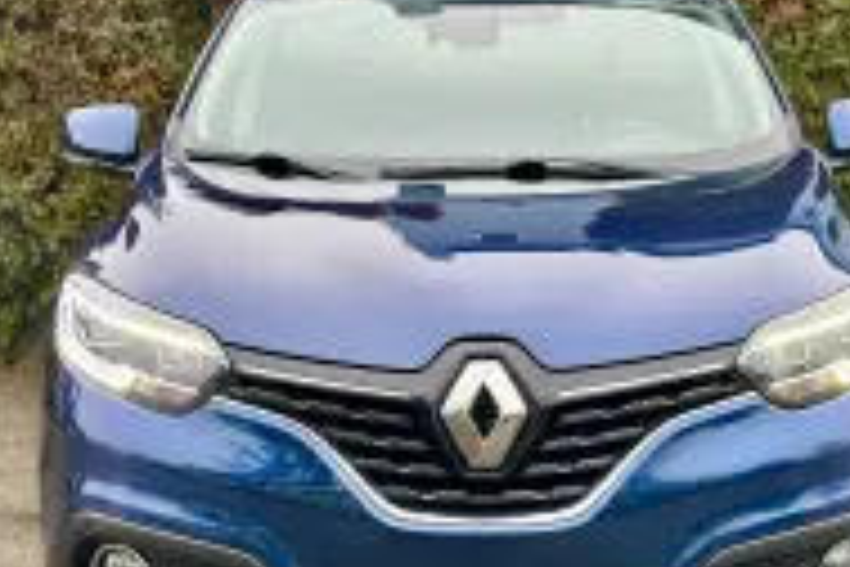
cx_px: 499
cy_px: 324
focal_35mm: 95
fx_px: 2243
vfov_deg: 14.4
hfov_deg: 21.4
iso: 50
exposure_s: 1/121
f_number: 1.78
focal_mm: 6.86
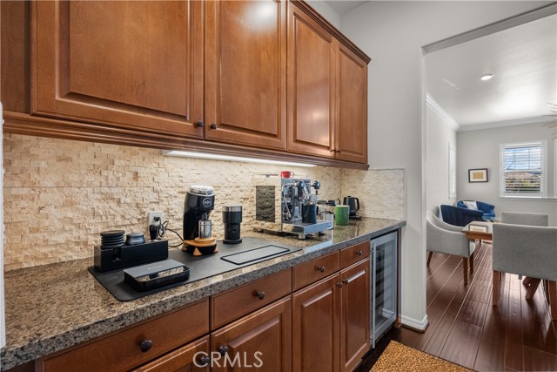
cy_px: 186
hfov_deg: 96.7
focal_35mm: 16
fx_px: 248
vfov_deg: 73.8
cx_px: 278
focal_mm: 16
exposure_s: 1/20
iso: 2000
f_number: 8
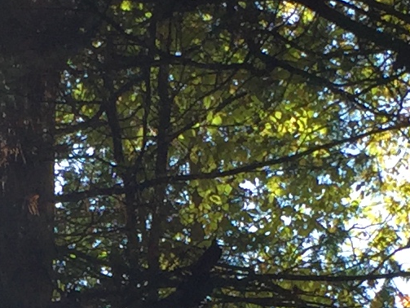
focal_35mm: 188
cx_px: 62
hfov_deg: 10.5
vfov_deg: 7.8
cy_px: 389
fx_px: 2228
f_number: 2.2
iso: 32
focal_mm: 4.15
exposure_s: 1/482
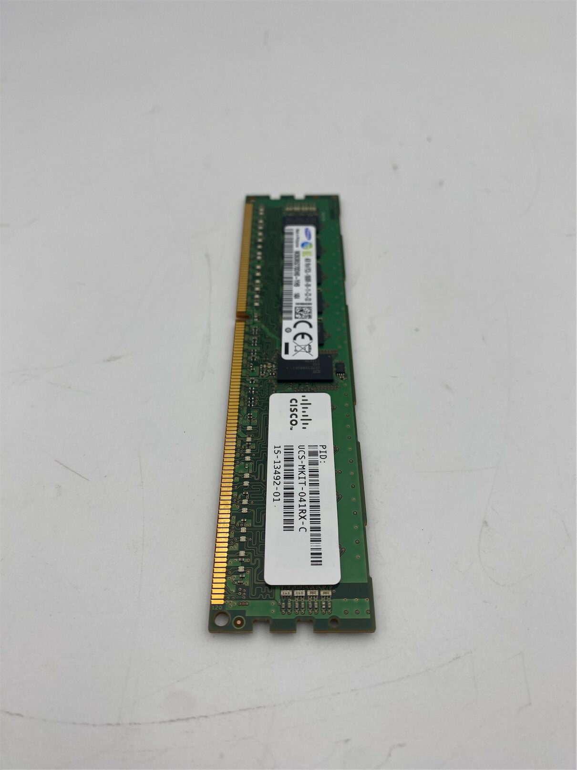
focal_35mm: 25
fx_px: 556
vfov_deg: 69.4
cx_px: 288
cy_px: 385
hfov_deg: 54.9
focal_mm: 4.25
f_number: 1.8
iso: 32
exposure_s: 1/318
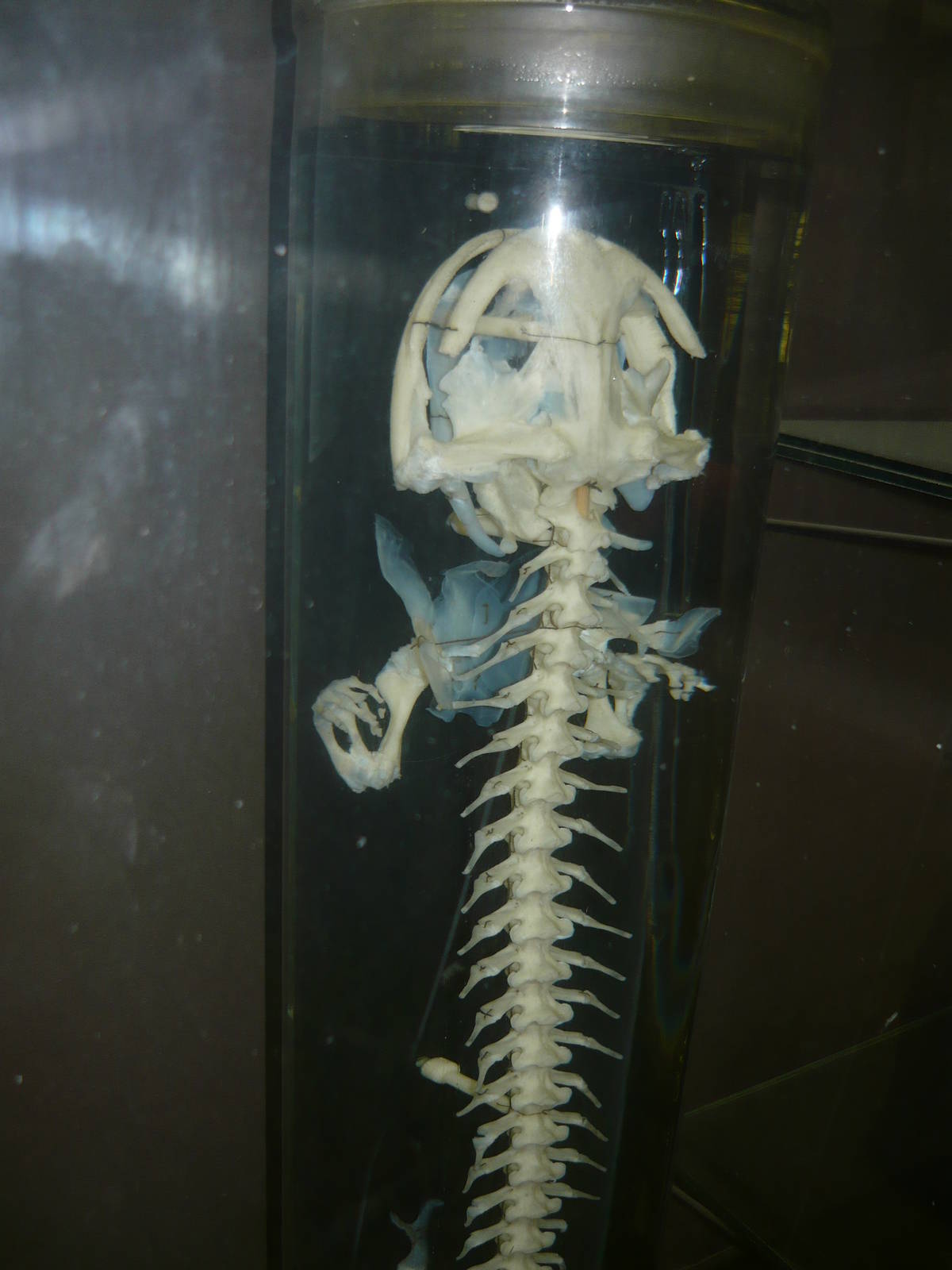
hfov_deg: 42.9
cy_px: 635
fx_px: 1210
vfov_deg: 55.4
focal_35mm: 33
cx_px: 476
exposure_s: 1/30
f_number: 2.8
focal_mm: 5.5
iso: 100
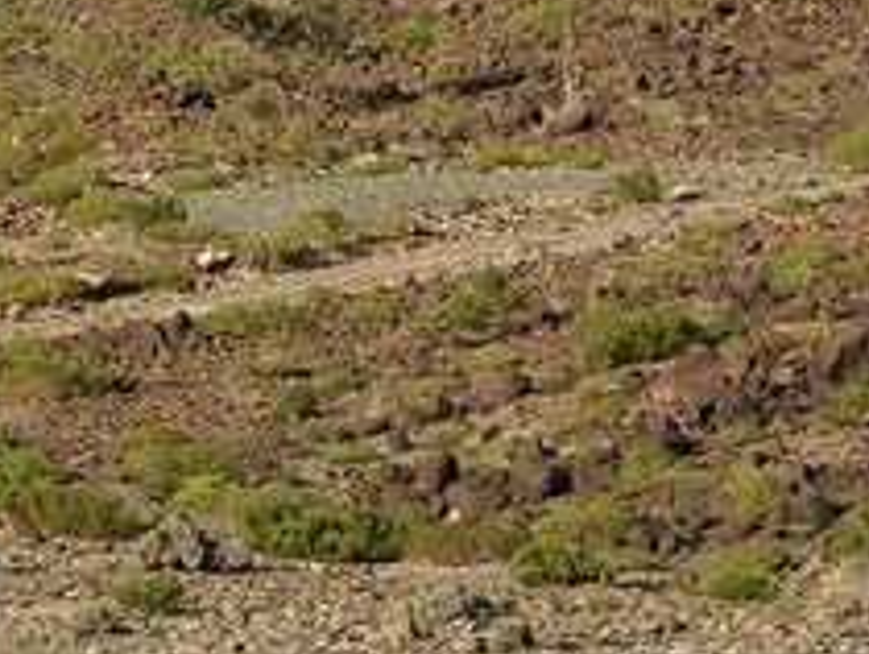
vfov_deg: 1.5
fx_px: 24806
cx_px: -981
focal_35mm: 987
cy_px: -1505
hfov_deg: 2.0
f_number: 6.3
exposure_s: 1/640
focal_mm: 135
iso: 200
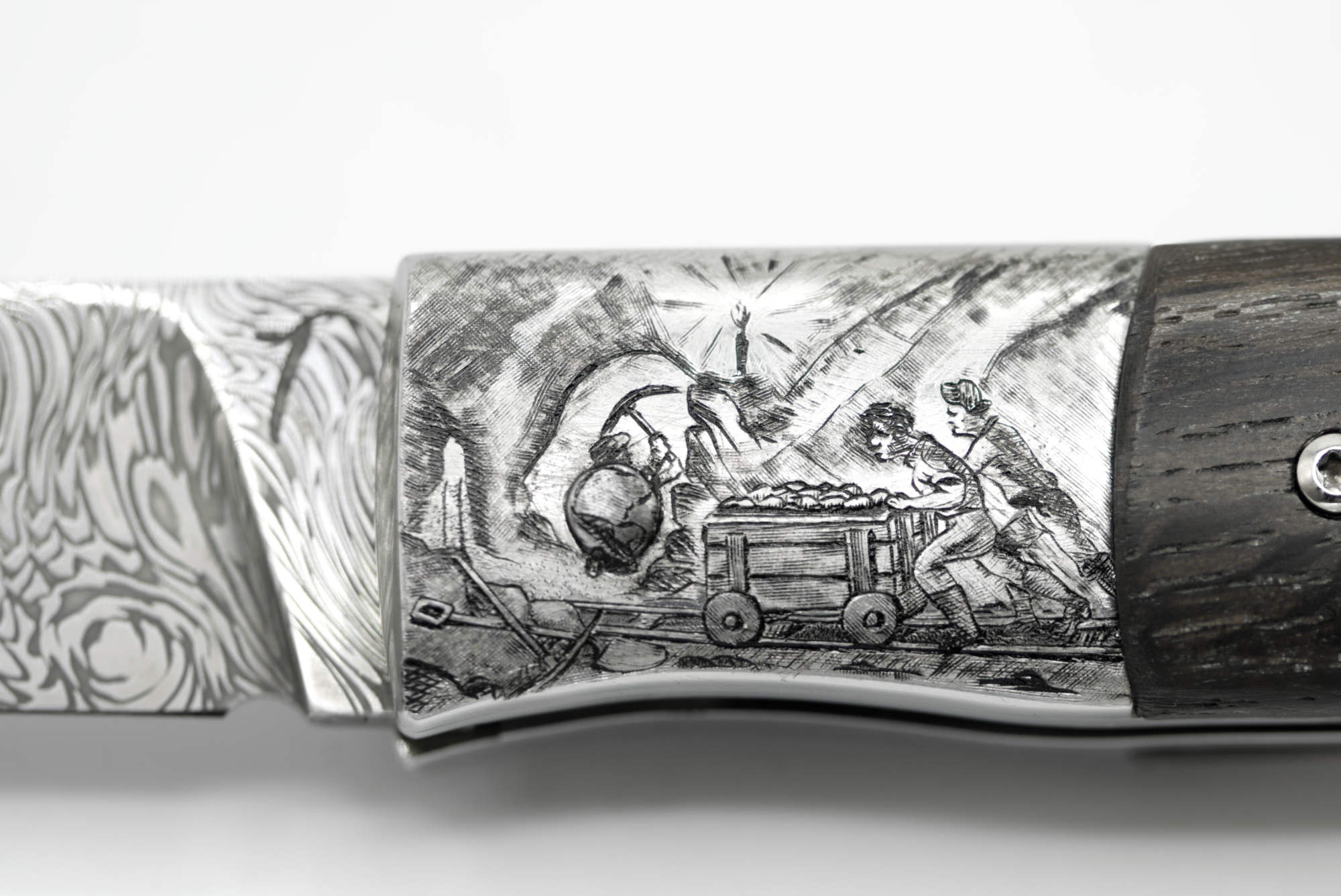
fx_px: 5870
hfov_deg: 13.0
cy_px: 448
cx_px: 670
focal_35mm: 158
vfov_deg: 8.7
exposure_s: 1/10
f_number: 10
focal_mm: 105
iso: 100
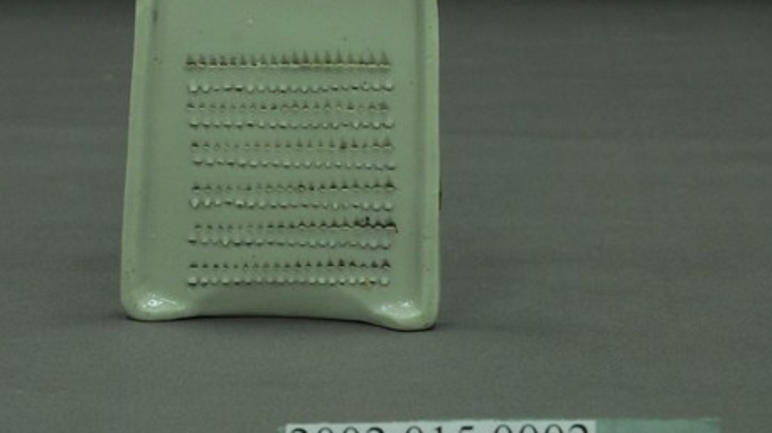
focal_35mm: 132
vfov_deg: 9.2
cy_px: 126
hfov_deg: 16.2
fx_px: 2701
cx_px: 283
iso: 1000
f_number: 10
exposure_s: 1/30
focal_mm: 60
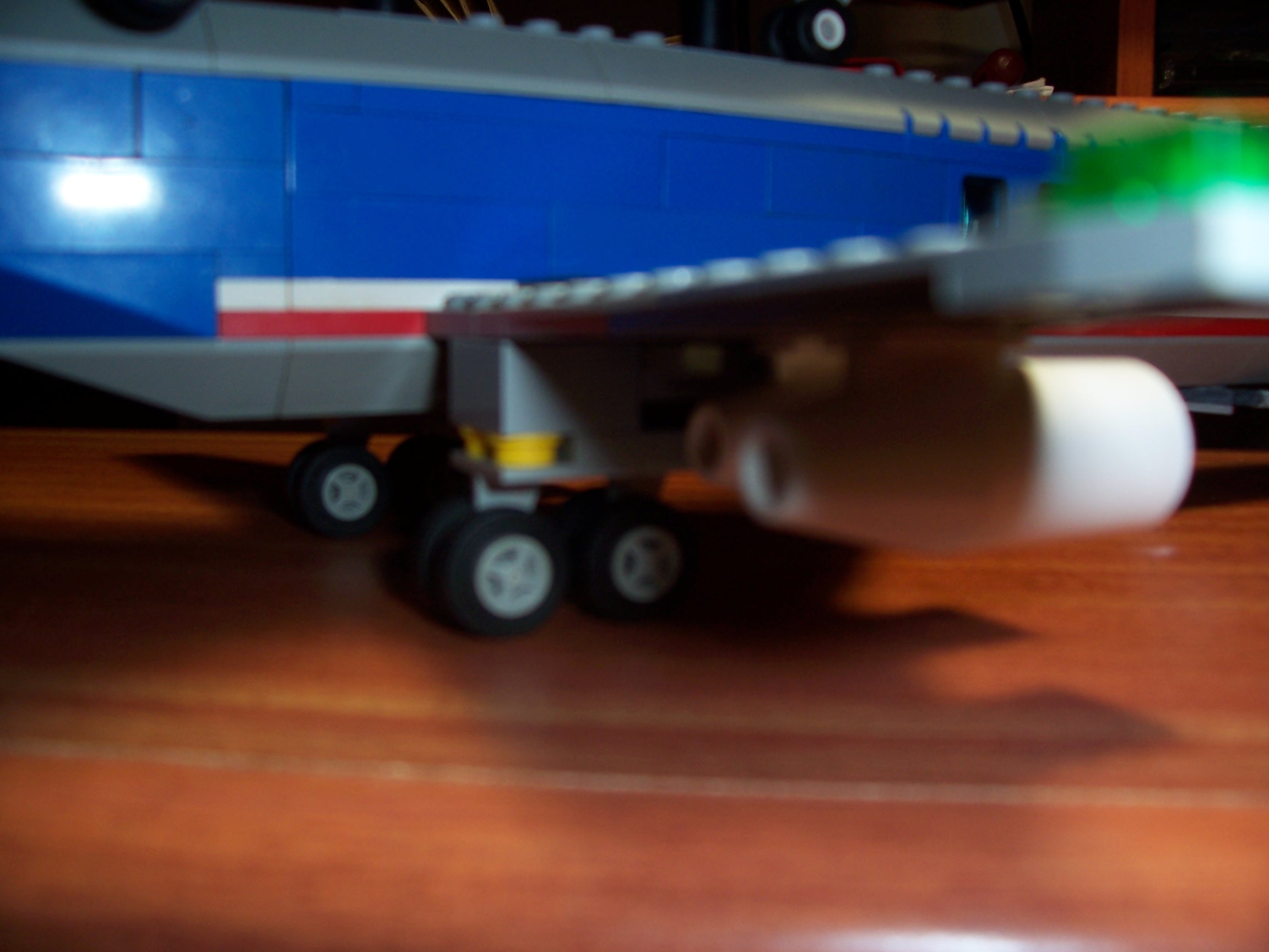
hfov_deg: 54.0
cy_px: 476
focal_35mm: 34
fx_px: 1246
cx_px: 634
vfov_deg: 41.8
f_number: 2.7
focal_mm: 5.6
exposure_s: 1/60
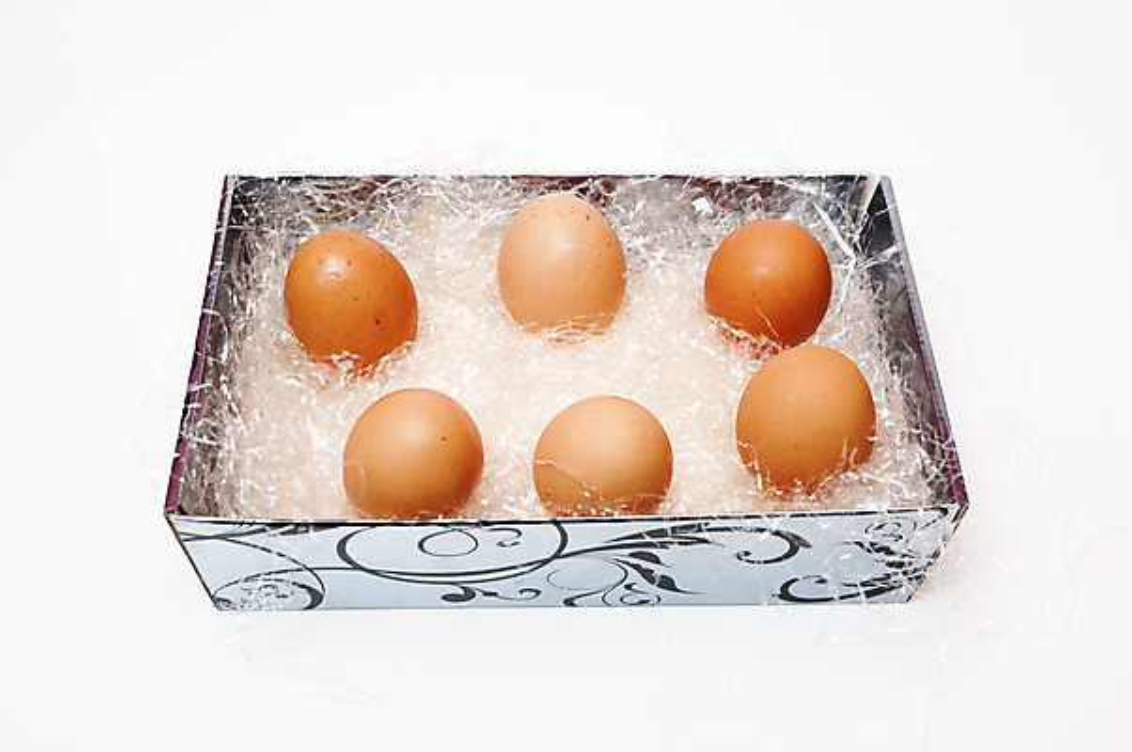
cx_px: 566
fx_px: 1649
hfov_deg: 37.9
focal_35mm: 52
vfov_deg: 25.7
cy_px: 376
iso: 400
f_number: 8
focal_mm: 35
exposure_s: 1/200
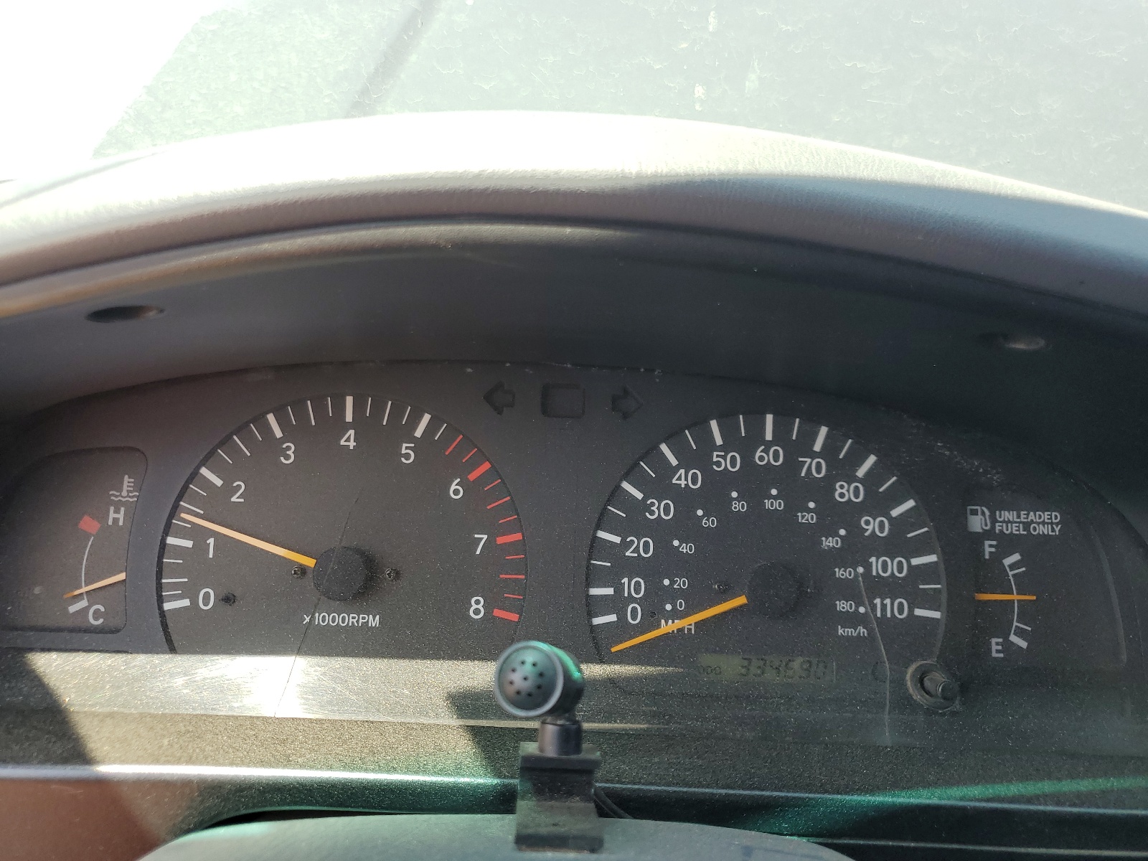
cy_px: 430
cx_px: 574
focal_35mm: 26
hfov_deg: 67.3
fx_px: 862
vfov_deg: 53.1
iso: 50
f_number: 1.5
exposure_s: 1/400
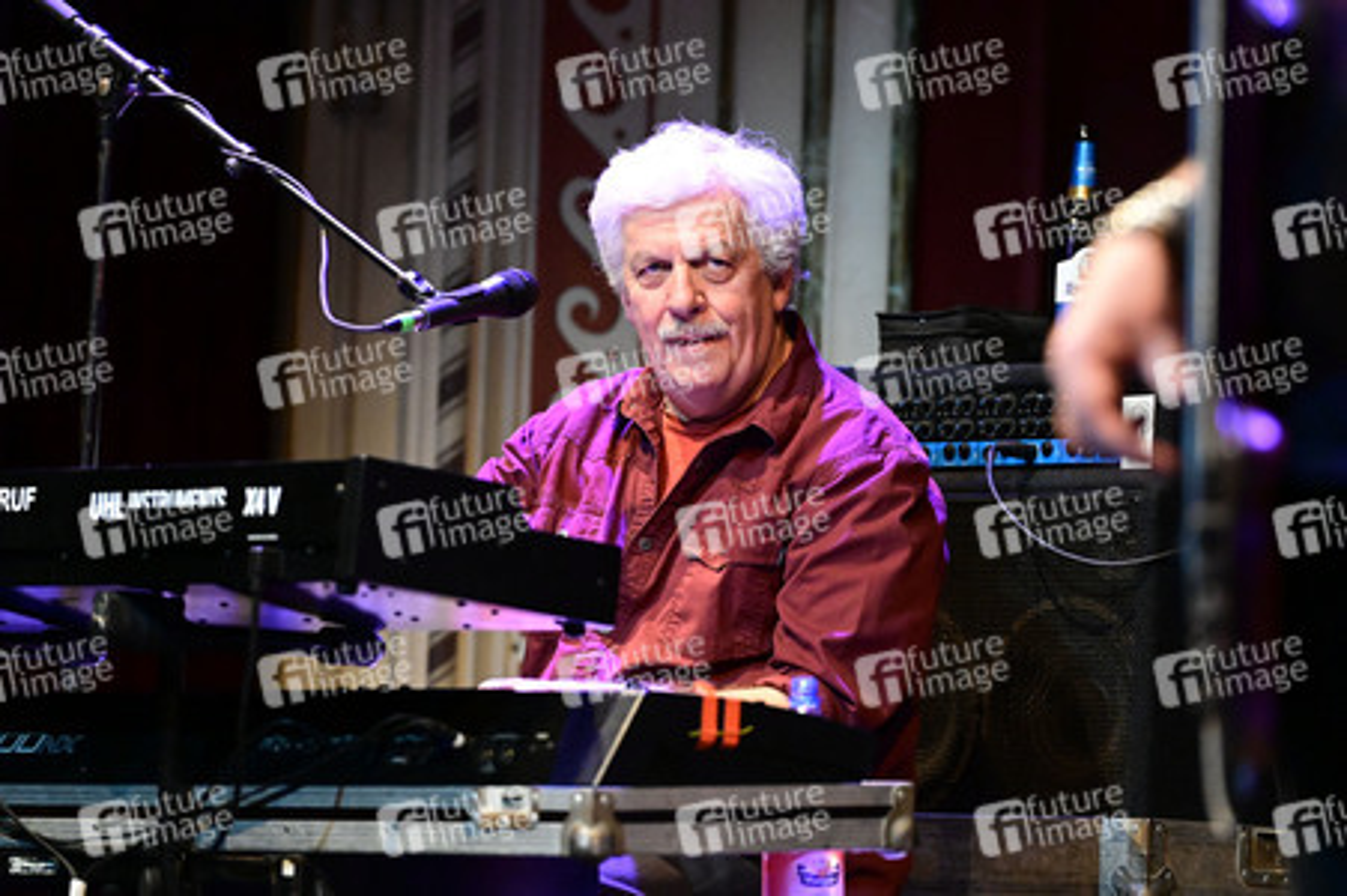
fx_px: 7478
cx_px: 674
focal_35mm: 200
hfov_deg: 10.3
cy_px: 448
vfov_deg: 6.9
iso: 16000
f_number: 4
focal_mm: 200
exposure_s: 1/250
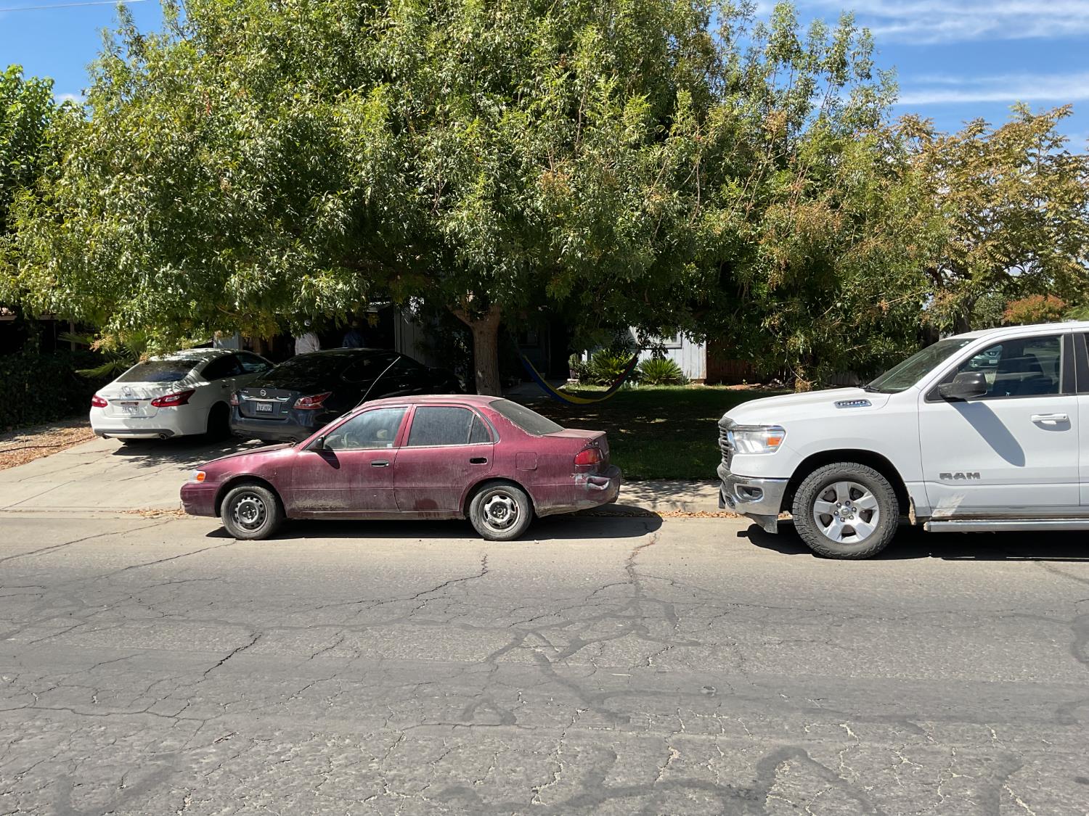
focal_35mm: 29
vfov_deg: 48.2
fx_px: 912
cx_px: 544
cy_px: 408
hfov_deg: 61.7
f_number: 1.8
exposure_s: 1/1168
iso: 16
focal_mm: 3
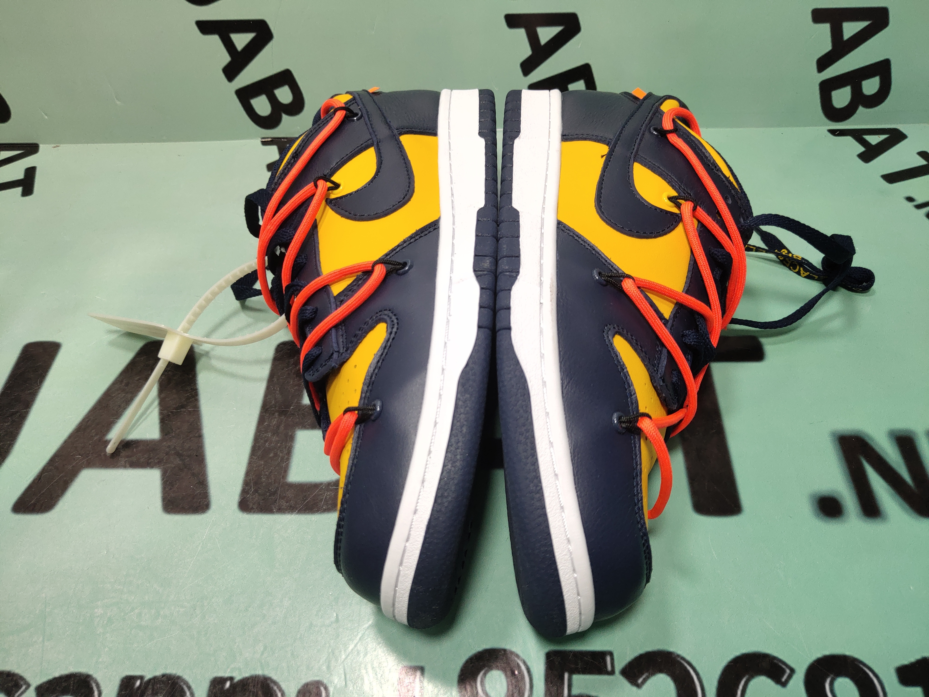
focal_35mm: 30
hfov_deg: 60.0
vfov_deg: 46.8
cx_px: 464
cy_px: 348
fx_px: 805
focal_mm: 4.35
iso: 116
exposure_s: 1/100
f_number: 1.79
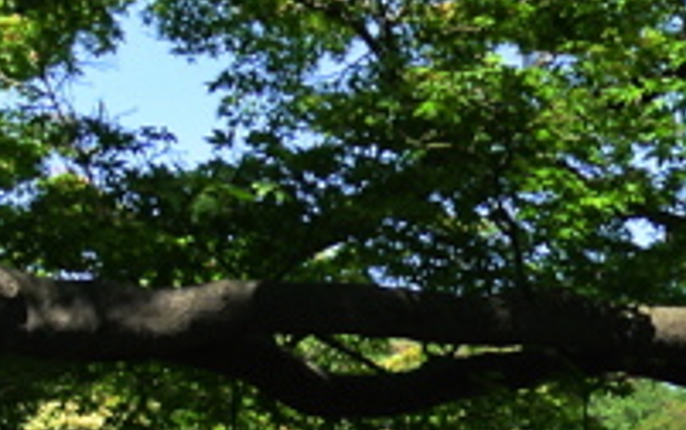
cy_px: 1015
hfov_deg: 11.3
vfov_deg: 6.8
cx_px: 829
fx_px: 3405
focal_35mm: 182
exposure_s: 1/320
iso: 100
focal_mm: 13.1
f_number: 4
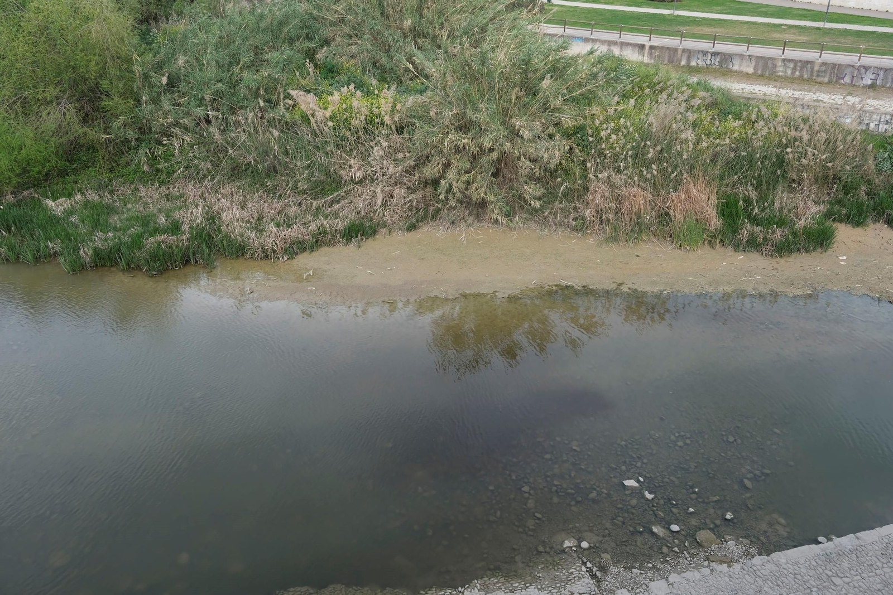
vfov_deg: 42.3
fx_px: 769
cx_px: 446
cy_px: 298
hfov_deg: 60.3
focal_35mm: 31
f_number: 5
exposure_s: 1/125
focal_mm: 20.6
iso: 80
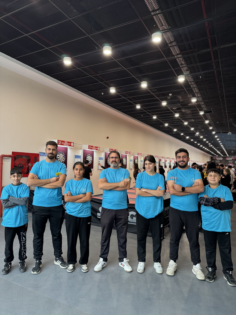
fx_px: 218
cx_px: 118
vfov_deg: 71.6
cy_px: 158
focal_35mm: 24
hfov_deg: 56.8
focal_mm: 6.76
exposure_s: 1/100
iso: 160
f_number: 1.78
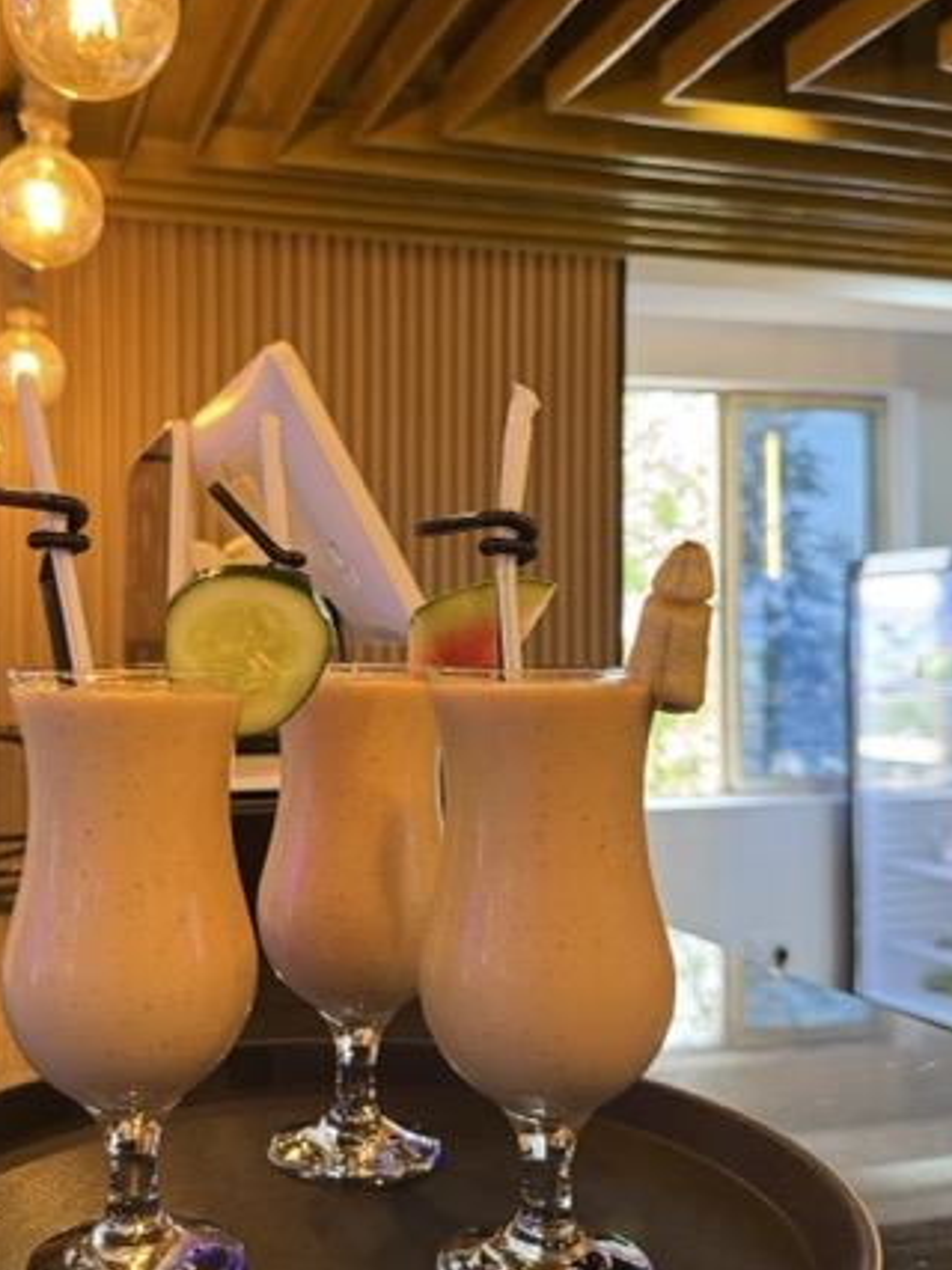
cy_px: 607
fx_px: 1321
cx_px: 363
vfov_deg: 51.4
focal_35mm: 36
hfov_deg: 39.4
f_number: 1.78
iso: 200
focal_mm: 6.76
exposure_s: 1/50
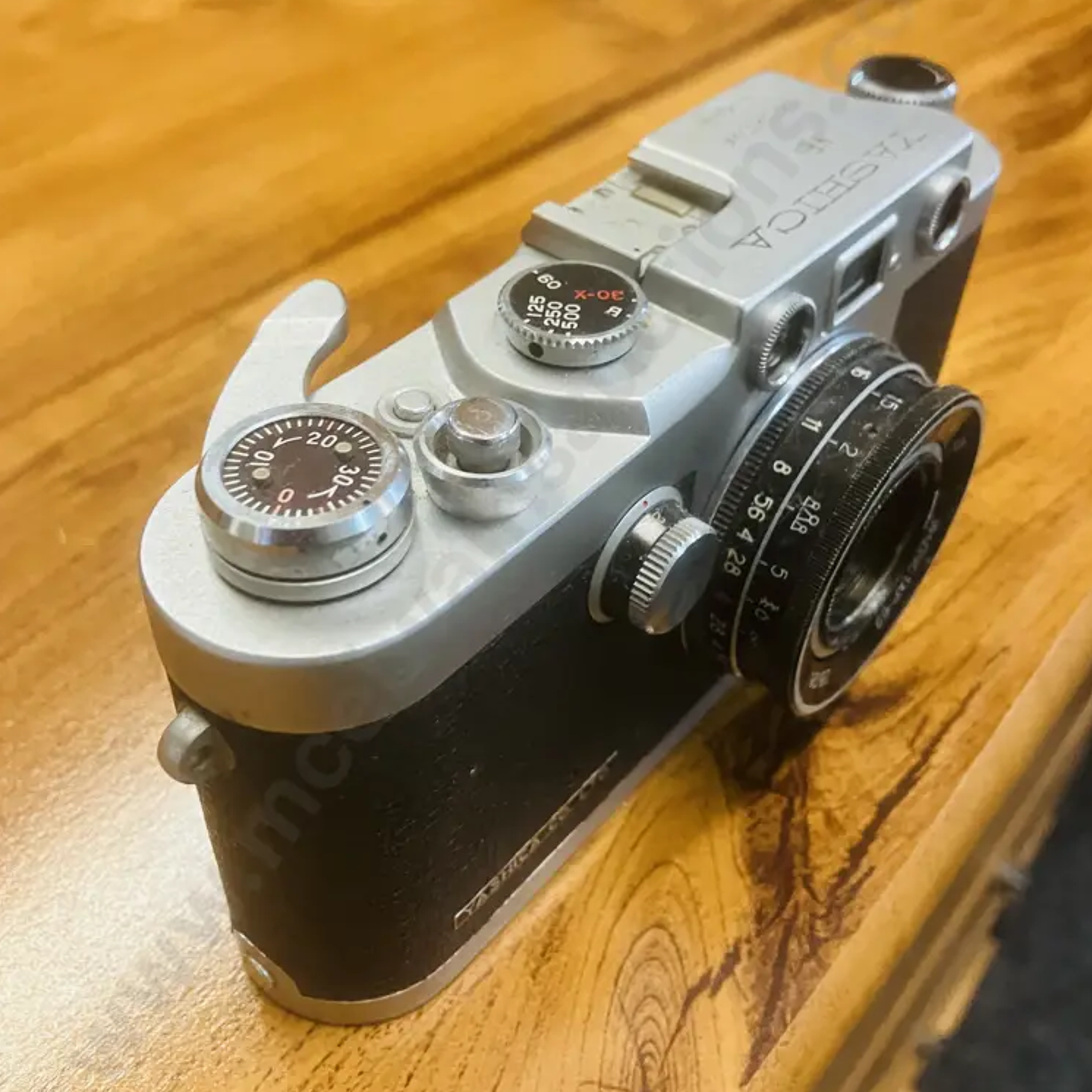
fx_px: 1213
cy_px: 478
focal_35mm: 34
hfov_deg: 48.4
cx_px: 534
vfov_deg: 48.3
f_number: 1.8
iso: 250
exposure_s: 1/50
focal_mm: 3.99
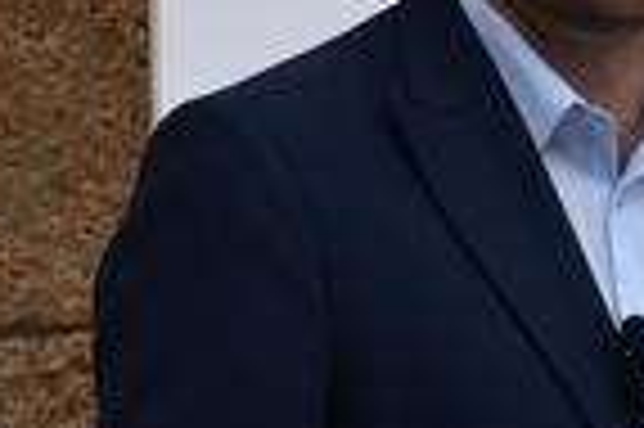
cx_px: 1680
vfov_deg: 2.1
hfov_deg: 3.1
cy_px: 338
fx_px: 11847
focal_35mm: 663
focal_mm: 70
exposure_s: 1/320
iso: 200
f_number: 9
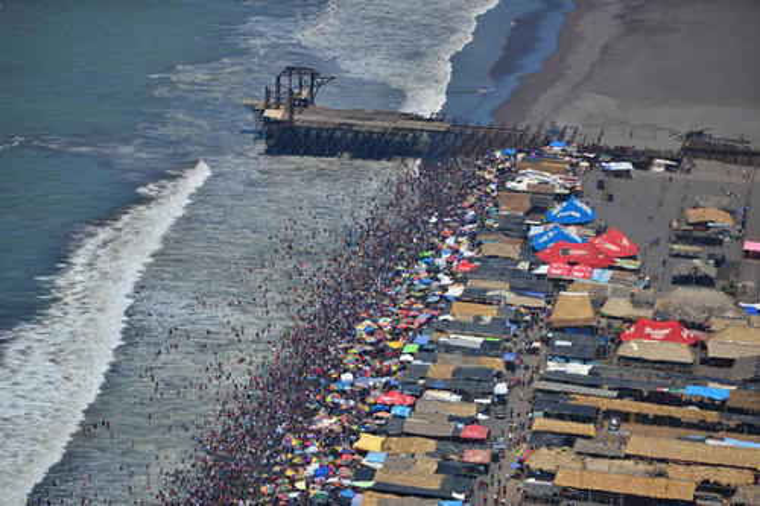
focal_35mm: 185
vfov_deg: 7.4
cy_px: 253
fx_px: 3904
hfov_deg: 11.1
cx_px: 380
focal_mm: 185
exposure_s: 1/1600
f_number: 4
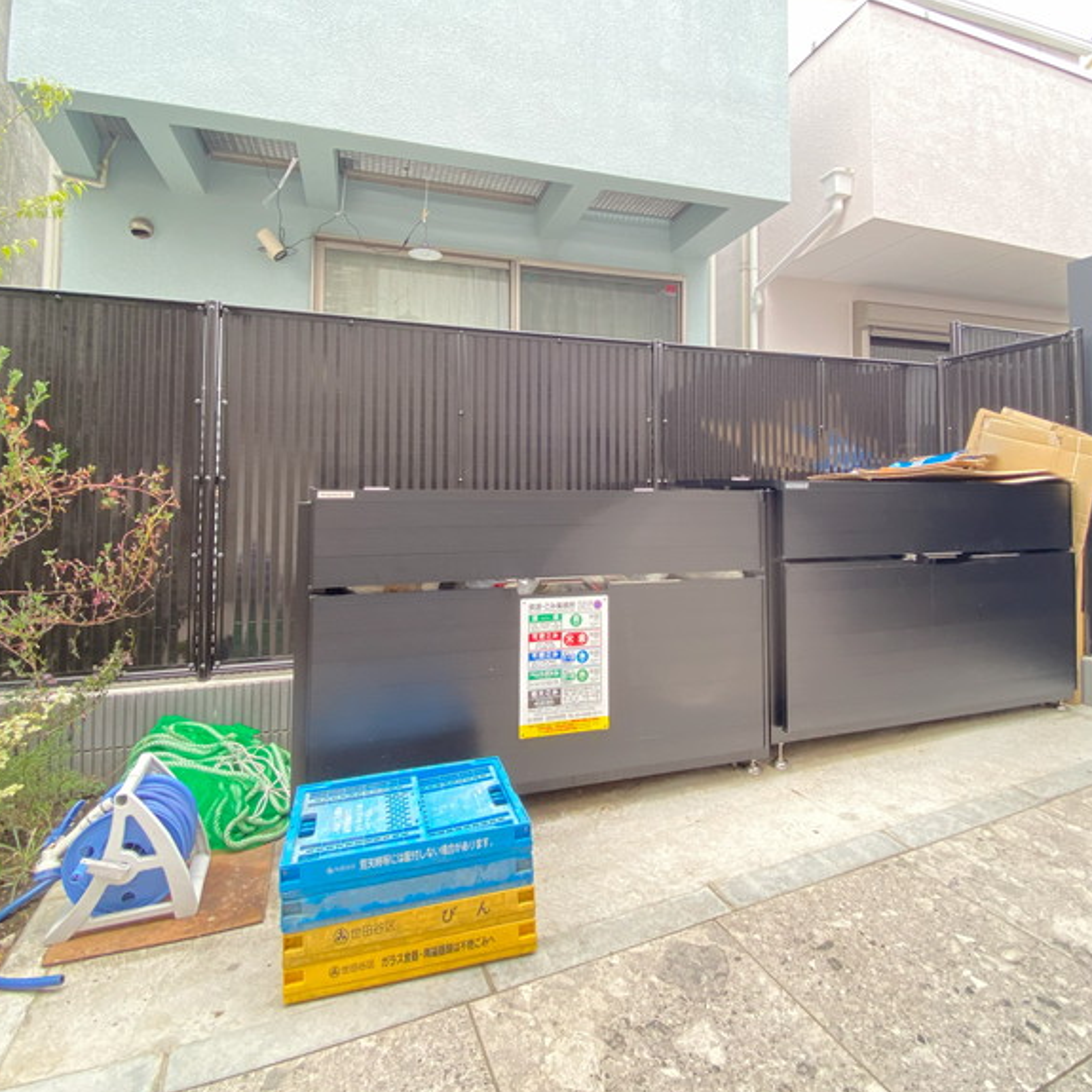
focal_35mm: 16
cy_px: 467
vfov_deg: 86.9
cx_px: 541
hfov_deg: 87.4
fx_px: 571
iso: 125
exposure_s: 1/121
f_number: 2.4
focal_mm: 1.54
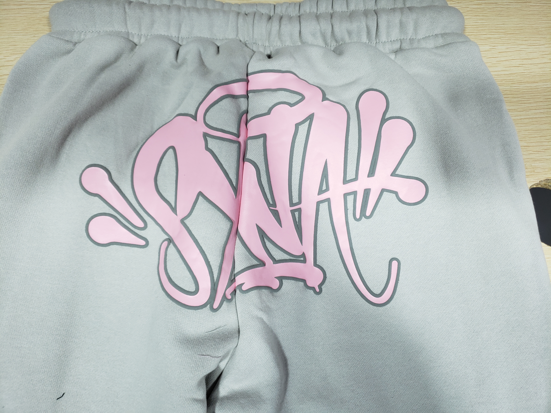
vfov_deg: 53.1
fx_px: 414
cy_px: 206
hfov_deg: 67.3
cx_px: 276
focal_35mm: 26
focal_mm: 4.3
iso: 50
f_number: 1.5
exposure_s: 1/130
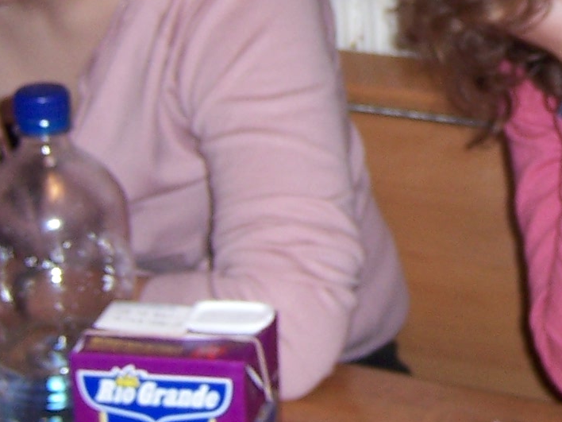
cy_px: -9
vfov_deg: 11.2
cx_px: 560
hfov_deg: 14.8
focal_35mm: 131
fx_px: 2127
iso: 80
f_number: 2.8
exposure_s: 1/60
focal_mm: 6.2
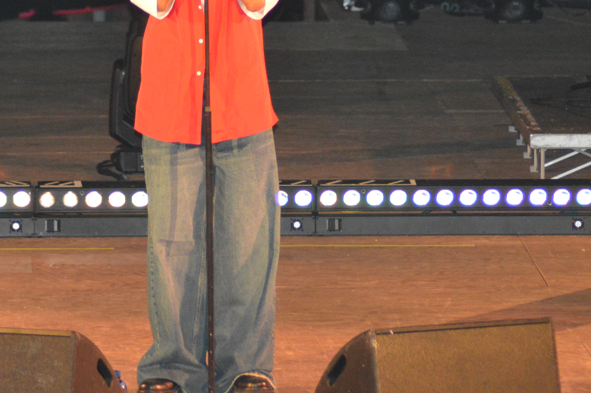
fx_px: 6167
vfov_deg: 3.6
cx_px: 229
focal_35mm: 376
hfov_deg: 5.5
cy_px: 71
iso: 3200
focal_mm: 140
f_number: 4.5
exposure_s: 1/60
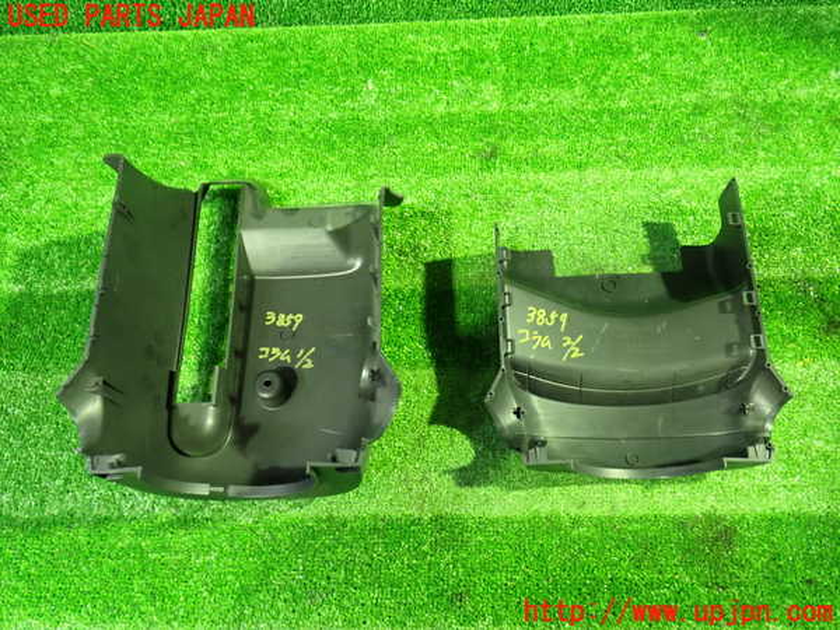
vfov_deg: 46.8
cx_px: 420
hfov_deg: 60.0
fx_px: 728
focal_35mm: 30
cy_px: 315
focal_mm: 5.4
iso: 800
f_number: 2.3
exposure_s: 1/15
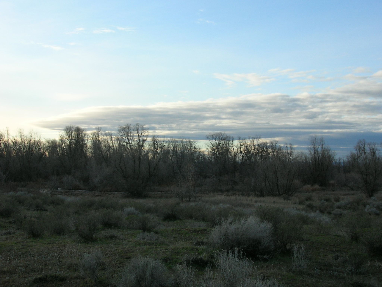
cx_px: 191
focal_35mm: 50
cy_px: 144
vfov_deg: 29.1
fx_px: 552
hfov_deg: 38.2
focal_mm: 8.4
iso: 50
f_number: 5.6
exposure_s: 1/160
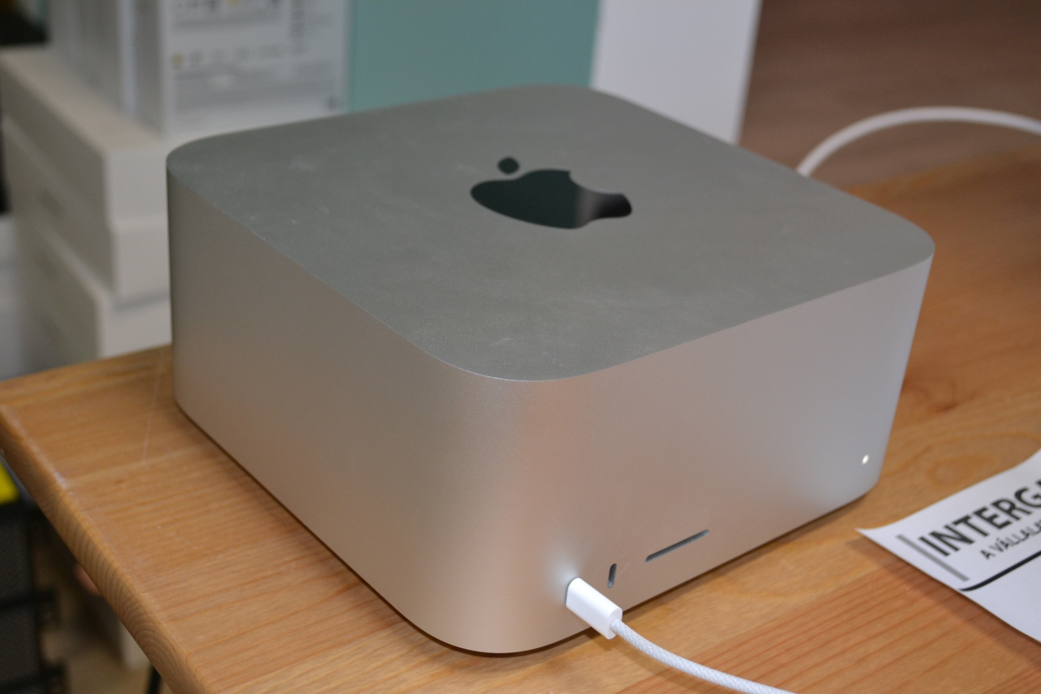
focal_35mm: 48
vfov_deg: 28.1
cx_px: 520
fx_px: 1388
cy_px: 347
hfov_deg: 41.1
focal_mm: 32
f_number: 4.8
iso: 640
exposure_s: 1/60
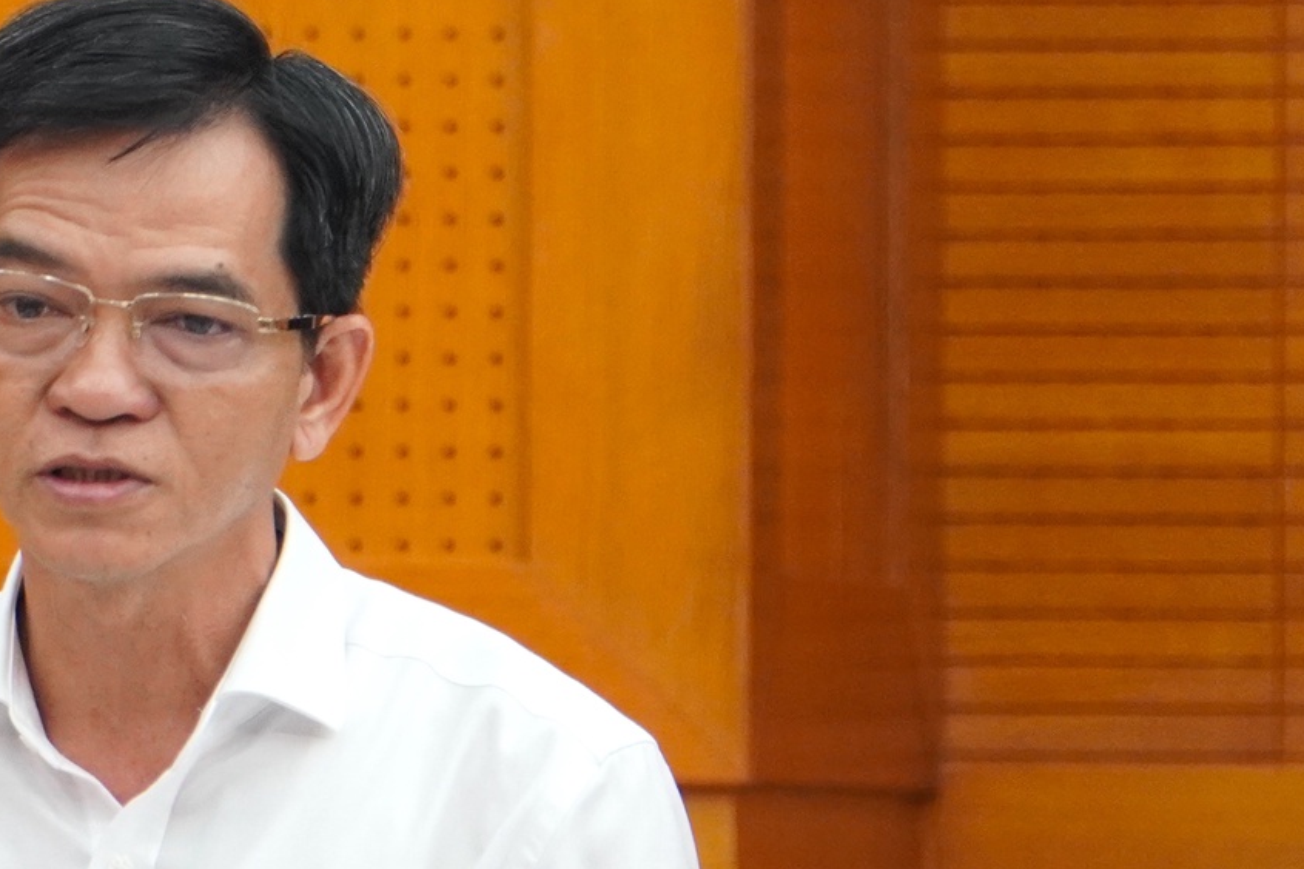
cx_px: 359
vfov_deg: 3.7
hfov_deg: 5.6
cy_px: 782
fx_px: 13311
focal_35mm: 368
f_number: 4
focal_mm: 81
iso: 1250
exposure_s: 1/125
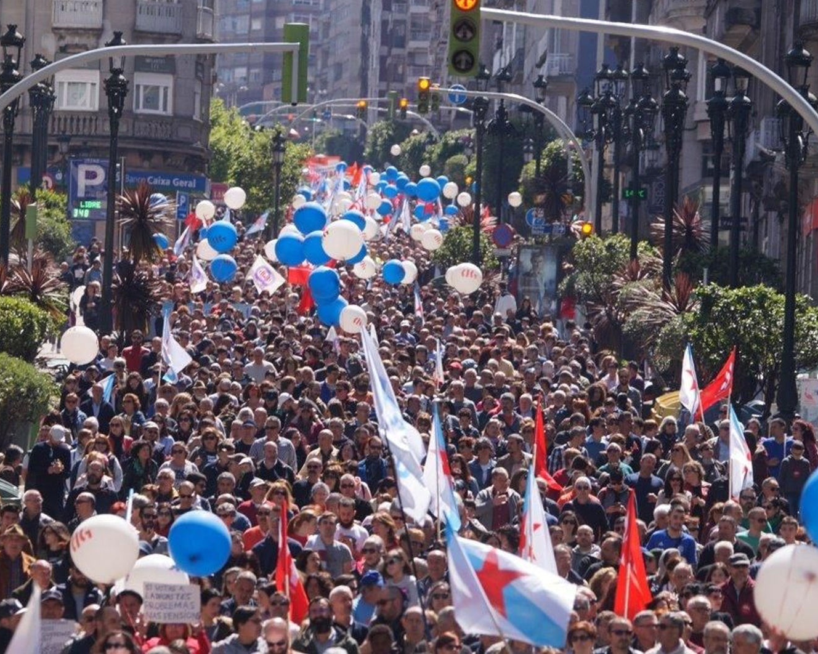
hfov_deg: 4.6
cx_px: 366
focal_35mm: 424
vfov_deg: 3.7
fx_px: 10263
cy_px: 326
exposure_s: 1/400
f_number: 6.3
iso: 200
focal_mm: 250
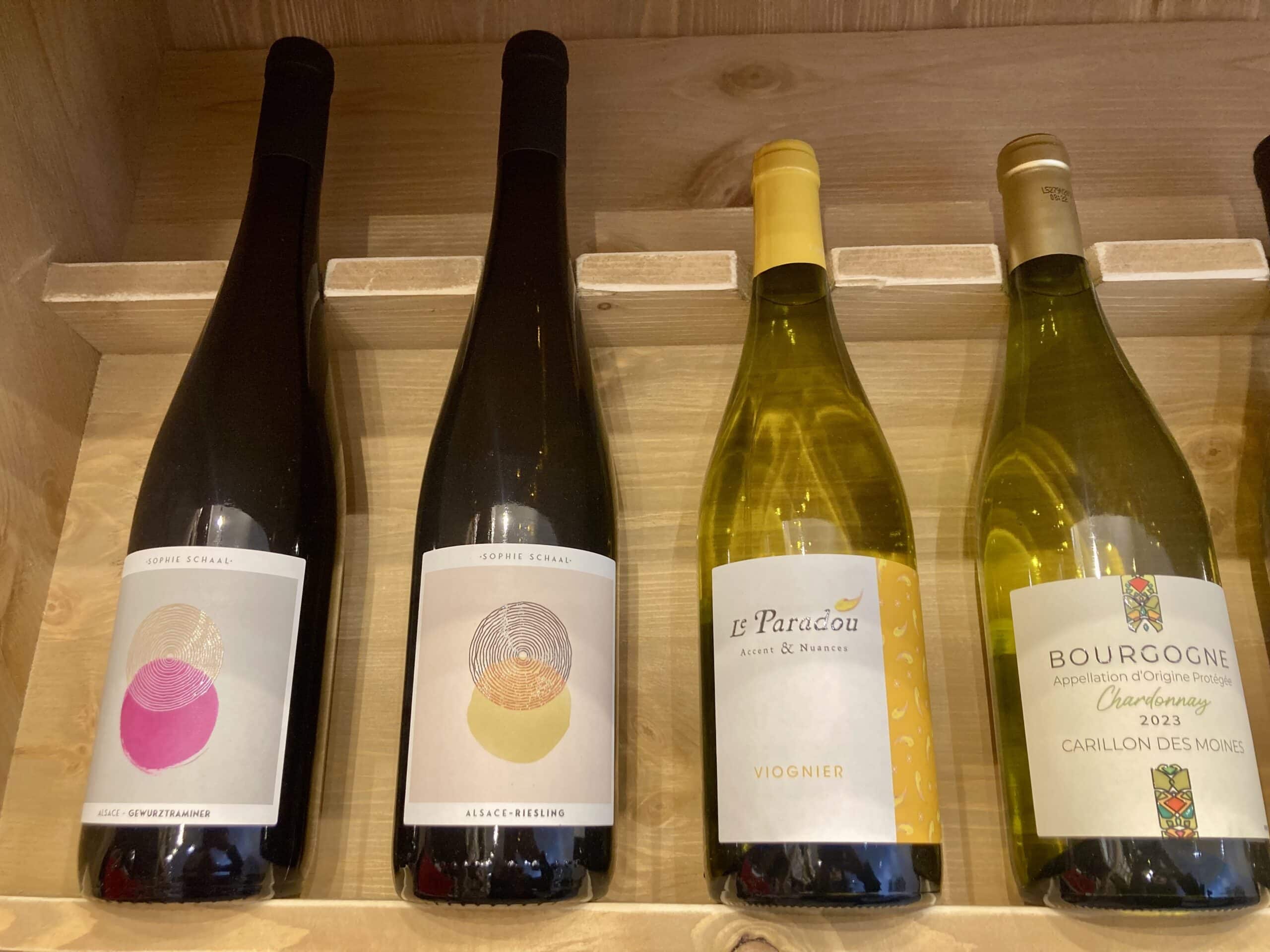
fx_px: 1027
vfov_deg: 49.7
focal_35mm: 28
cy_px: 476
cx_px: 635
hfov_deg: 63.4
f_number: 1.8
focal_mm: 3.99
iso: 100
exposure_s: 1/50
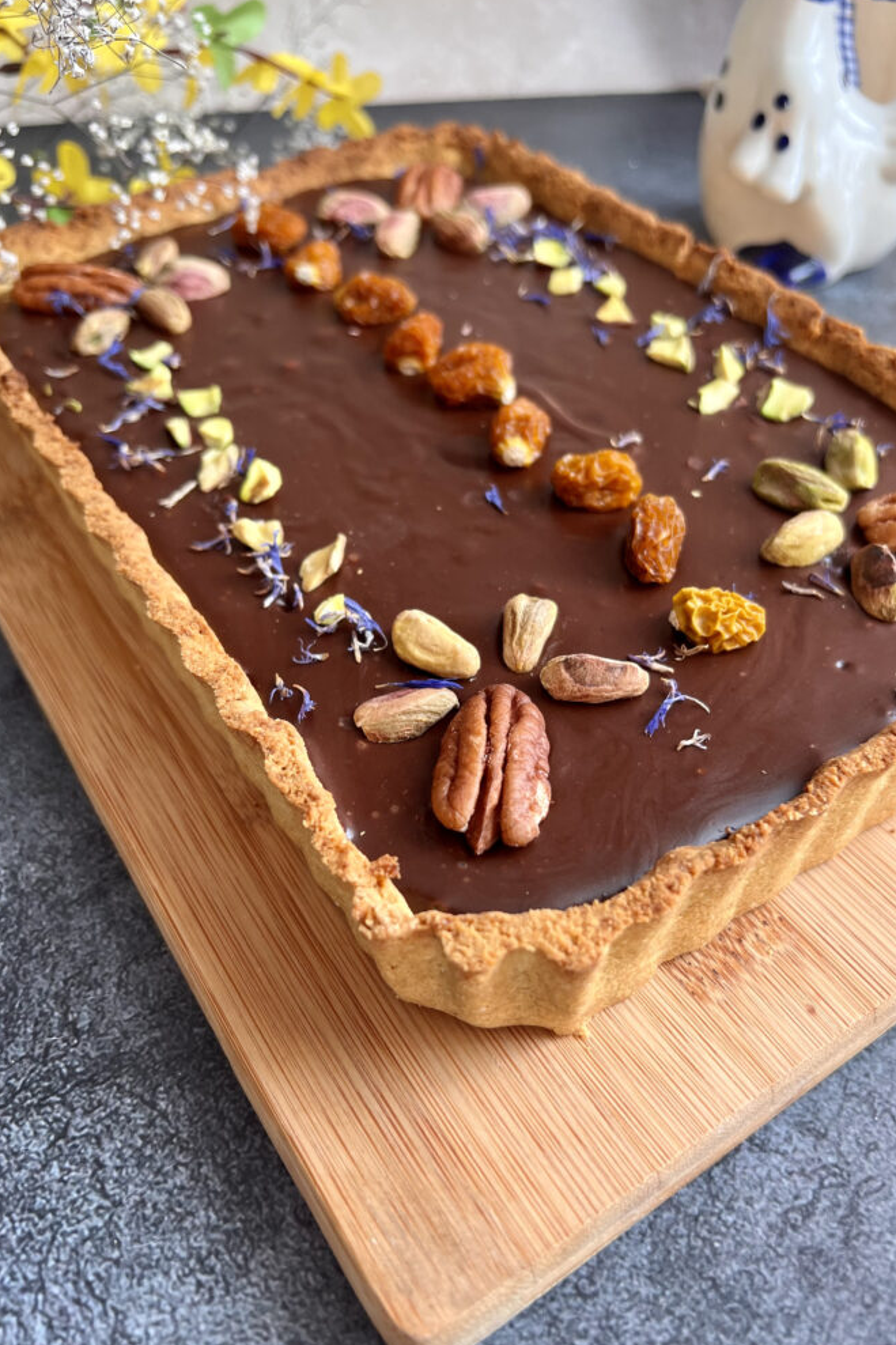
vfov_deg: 65.5
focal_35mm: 28
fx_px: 1046
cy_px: 679
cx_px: 496
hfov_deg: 46.3
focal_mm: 5.7
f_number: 1.5
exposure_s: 1/121
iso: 100
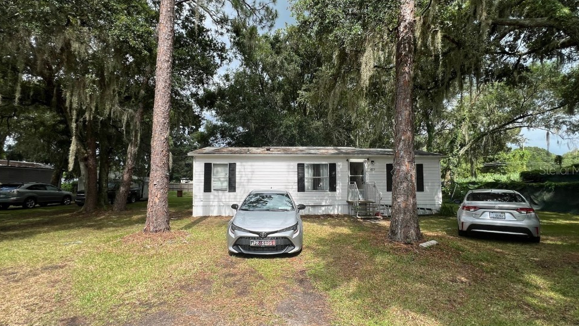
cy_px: 170
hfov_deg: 103.0
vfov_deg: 70.5
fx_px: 230
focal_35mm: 15
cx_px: 289
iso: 32
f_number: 1.8
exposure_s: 1/641
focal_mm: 1.57
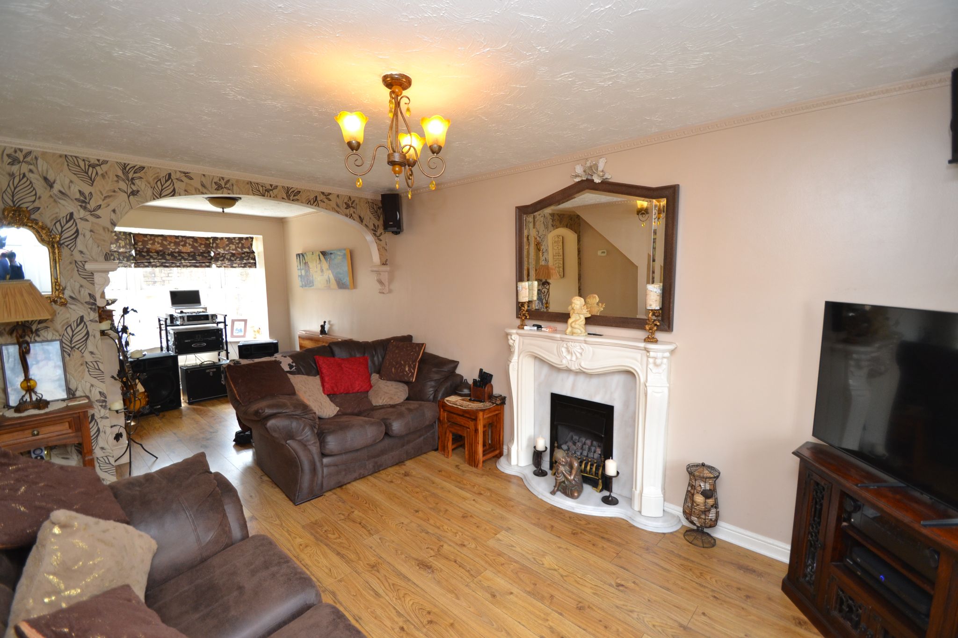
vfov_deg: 77.3
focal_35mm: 15
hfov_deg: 100.4
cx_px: 479
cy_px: 319
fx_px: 399
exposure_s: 1/60
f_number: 3.5
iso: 450
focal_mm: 10
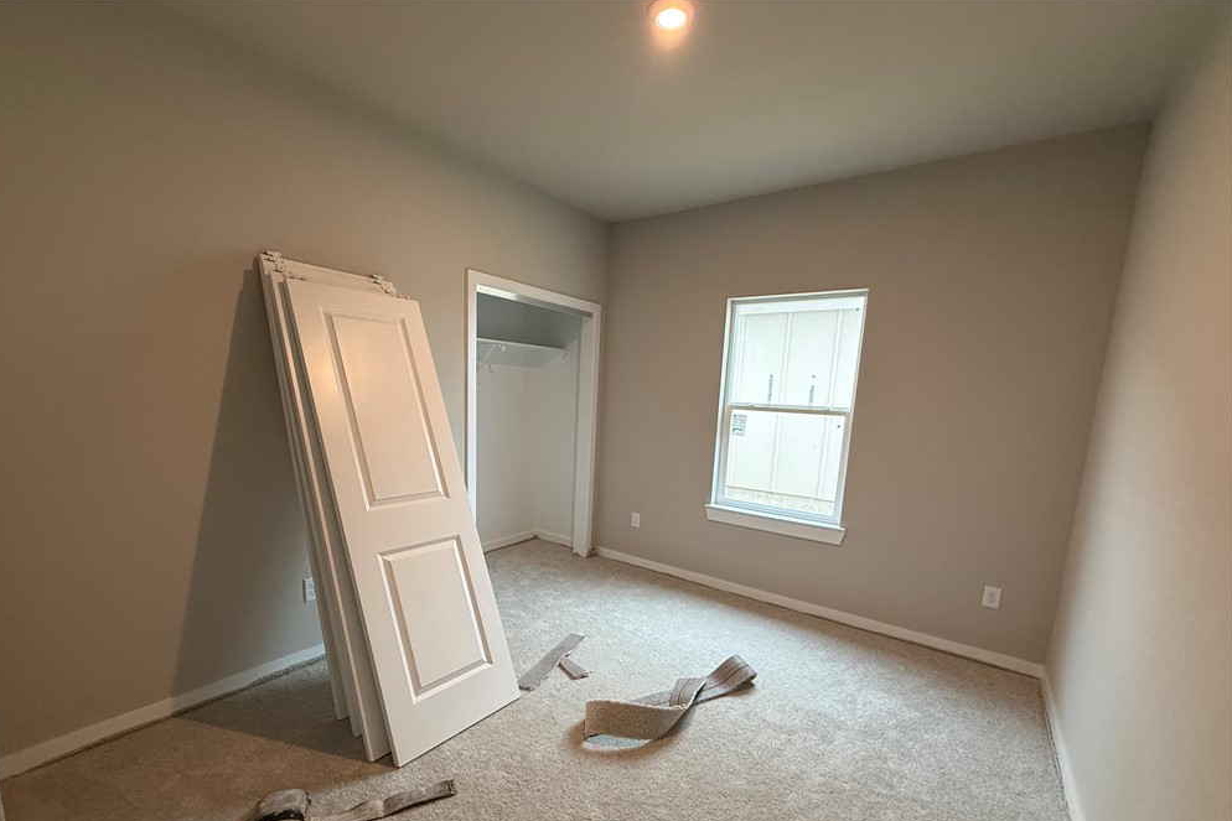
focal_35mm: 15
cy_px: 472
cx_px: 600
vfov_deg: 76.9
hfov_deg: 100.4
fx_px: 513
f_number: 2.2
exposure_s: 1/120
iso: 200
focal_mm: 2.22
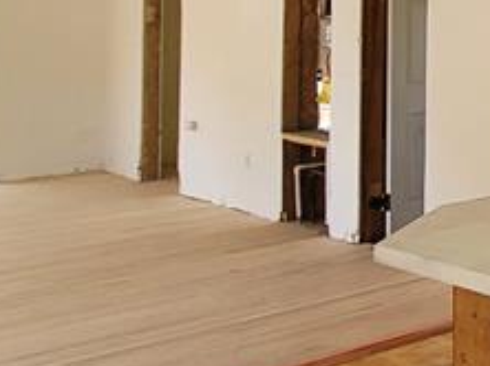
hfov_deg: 18.5
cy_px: -2
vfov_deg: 23.3
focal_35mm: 60
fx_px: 848
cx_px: 1006
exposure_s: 1/100
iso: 125
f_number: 2.2
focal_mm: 2.2
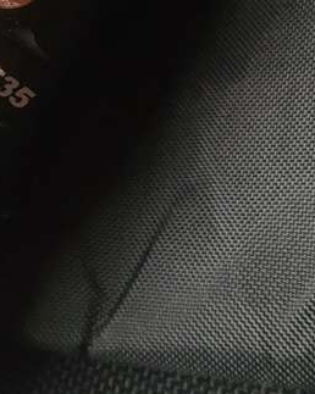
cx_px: 79
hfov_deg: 15.5
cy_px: 20
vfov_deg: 19.0
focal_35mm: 99
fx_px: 1155
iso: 2502
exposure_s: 1/12
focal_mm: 4.5
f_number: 2
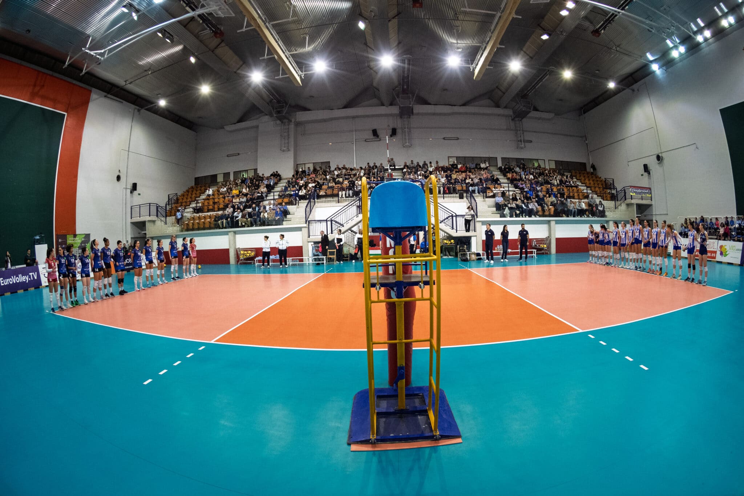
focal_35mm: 16
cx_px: 372
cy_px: 248
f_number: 5.6
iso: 2000
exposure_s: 1/250
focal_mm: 10.5
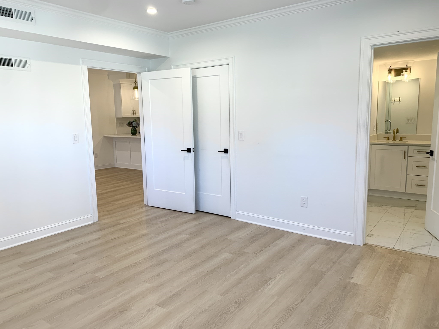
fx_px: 330
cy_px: 164
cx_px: 220
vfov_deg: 53.1
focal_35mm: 26
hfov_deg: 67.3
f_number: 1.8
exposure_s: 1/120
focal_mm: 4.25
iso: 50
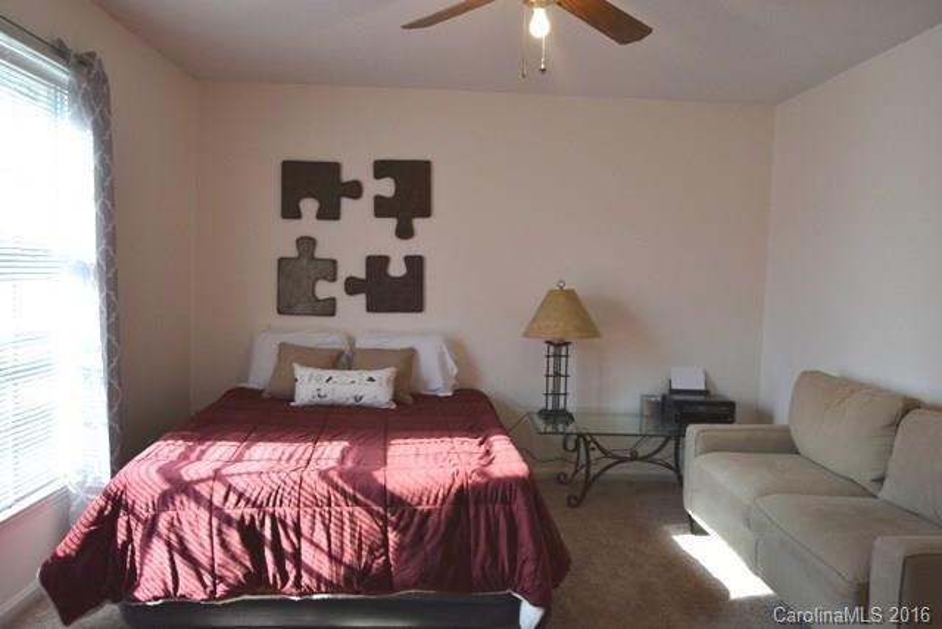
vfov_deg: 48.0
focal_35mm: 27
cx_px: 471
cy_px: 314
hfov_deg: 67.4
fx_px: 707
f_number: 5.6
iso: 360
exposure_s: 1/125
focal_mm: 18
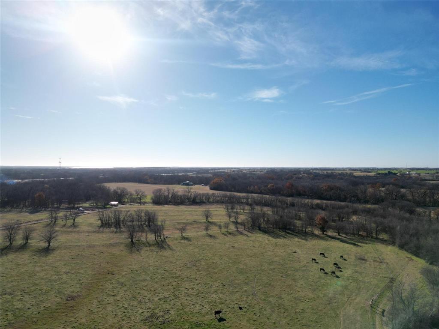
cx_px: 220
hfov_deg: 71.6
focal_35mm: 24
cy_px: 164
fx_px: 304
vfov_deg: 56.8
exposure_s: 1/5000
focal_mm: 6.72
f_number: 1.7
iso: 120
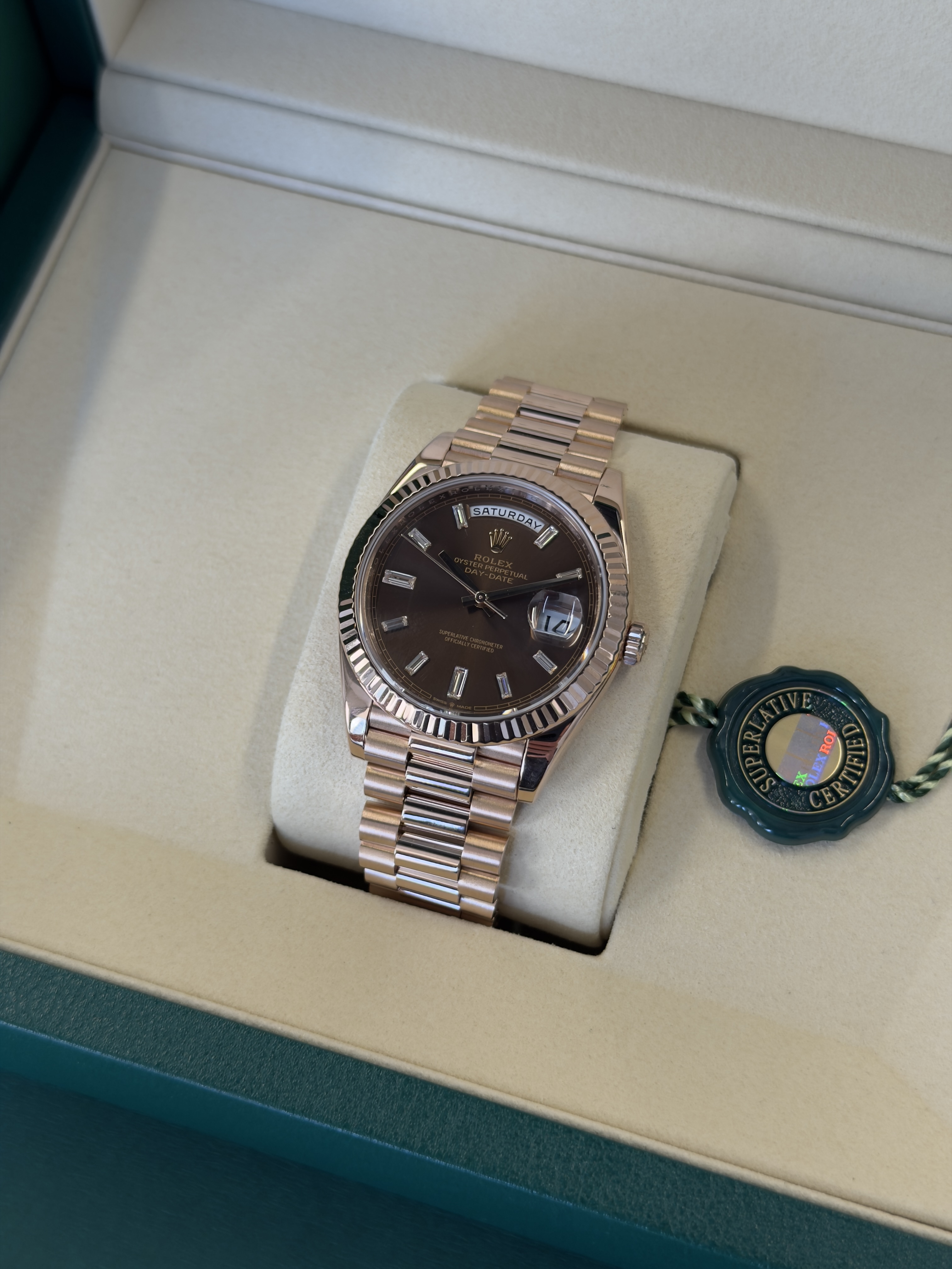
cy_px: 634
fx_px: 1760
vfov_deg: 39.7
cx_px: 476
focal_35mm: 48
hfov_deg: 30.3
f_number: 1.78
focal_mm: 6.76
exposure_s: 1/121
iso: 64
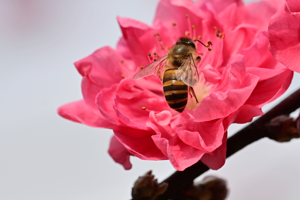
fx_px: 2341
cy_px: 48
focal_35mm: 281
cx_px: 241
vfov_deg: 4.9
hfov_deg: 7.3
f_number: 8
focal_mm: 150
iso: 100
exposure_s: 1/320
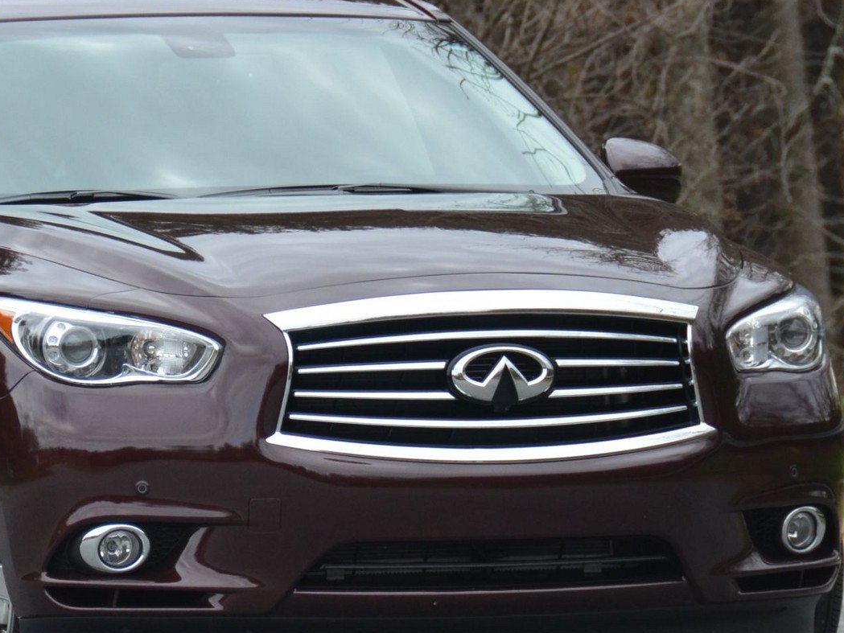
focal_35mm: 463
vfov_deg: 3.2
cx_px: 252
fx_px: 11294
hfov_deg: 4.3
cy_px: 303
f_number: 5.6
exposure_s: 1/800
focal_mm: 135
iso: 800
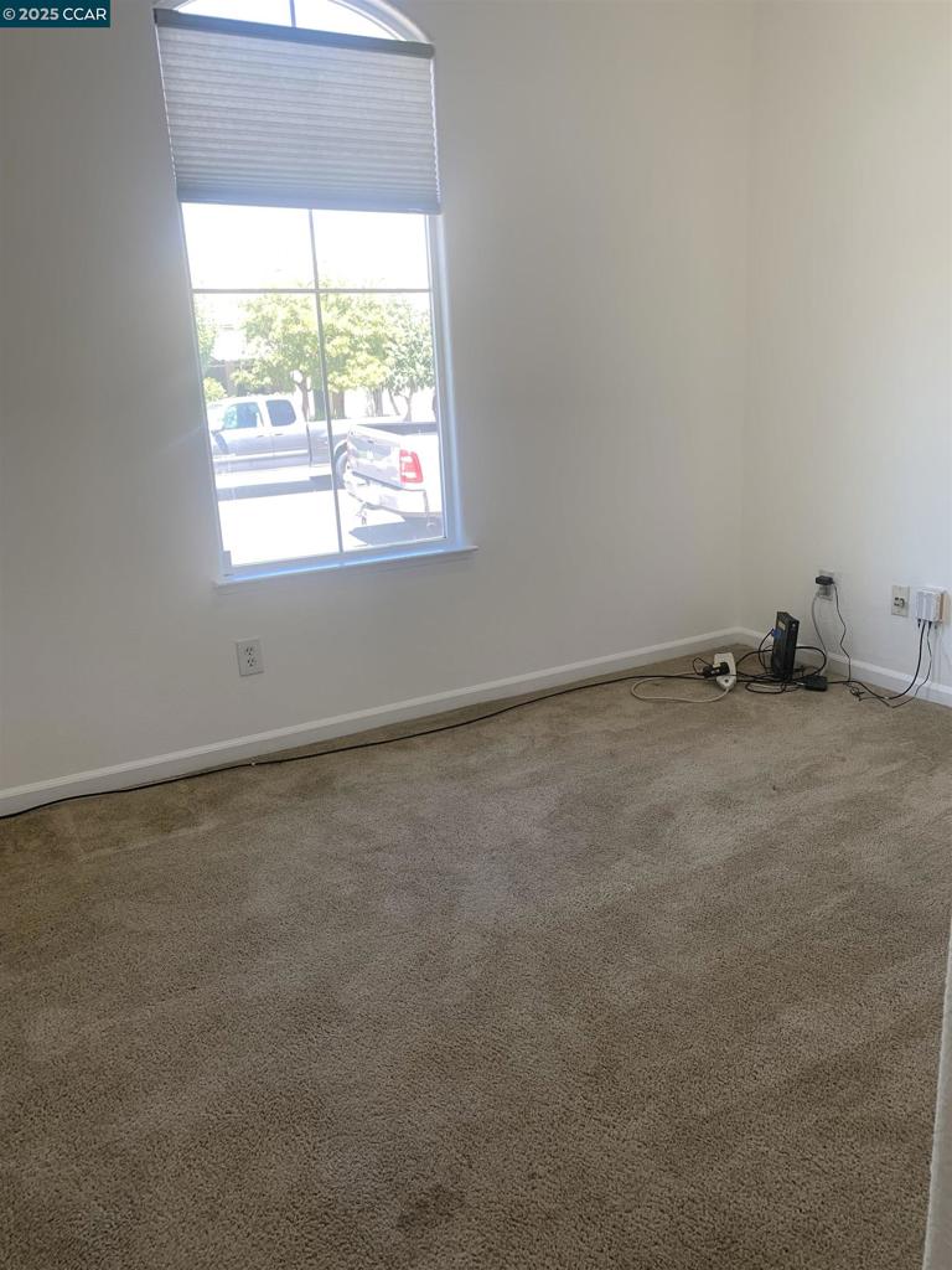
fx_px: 953
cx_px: 476
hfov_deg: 53.1
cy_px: 635
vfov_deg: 67.3
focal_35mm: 26
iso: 40
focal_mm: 4.25
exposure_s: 1/120
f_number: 1.8
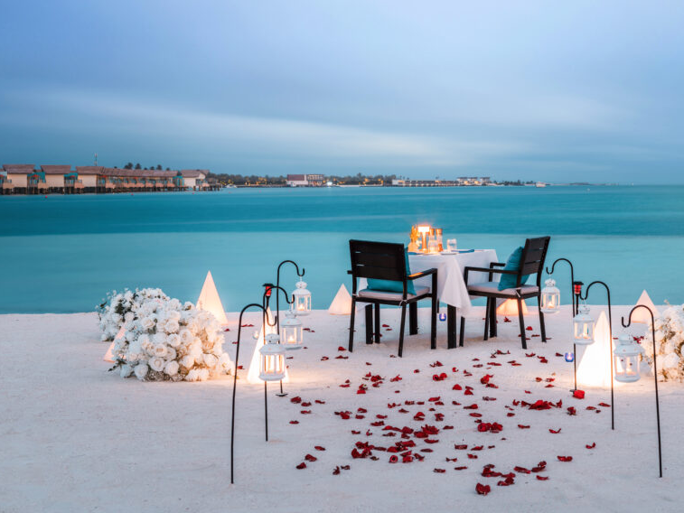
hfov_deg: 28.0
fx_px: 1364
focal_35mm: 69
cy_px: 173
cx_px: 453
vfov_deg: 21.2
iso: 100
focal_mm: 65
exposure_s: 4
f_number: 8
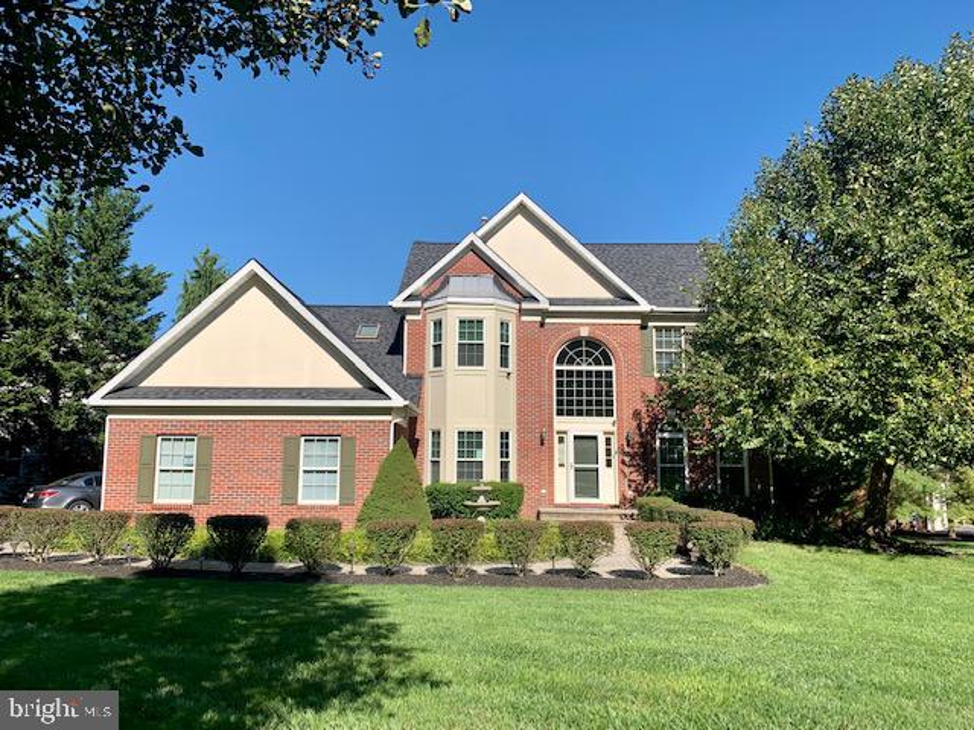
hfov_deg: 67.3
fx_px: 732
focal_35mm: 26
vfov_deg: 53.1
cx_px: 487
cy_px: 365
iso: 25
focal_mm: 4.25
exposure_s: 1/2309
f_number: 1.8
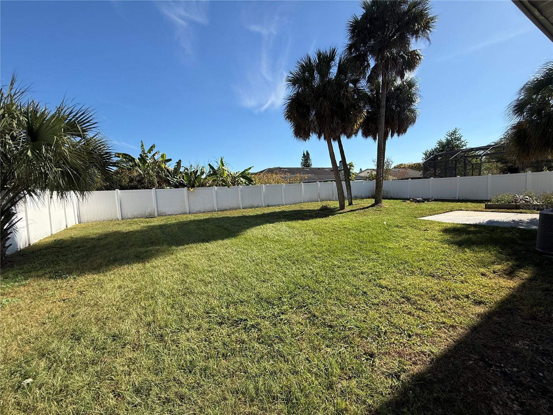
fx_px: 224
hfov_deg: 102.1
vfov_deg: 85.7
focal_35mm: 14
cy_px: 208
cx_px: 276
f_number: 2.2
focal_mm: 2.22
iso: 50
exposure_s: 1/1698
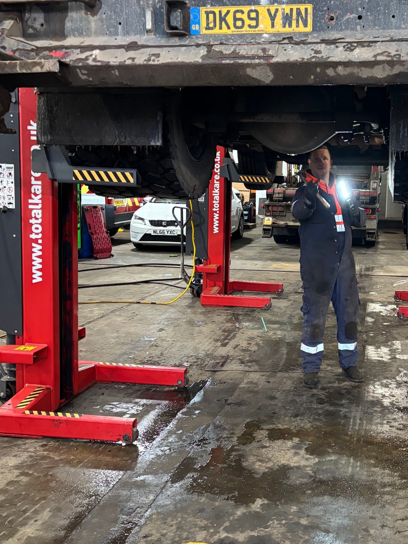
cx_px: 307
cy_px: 256
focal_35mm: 40
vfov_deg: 46.8
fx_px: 629
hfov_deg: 35.2
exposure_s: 1/50
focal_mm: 5.96
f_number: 1.6
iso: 400
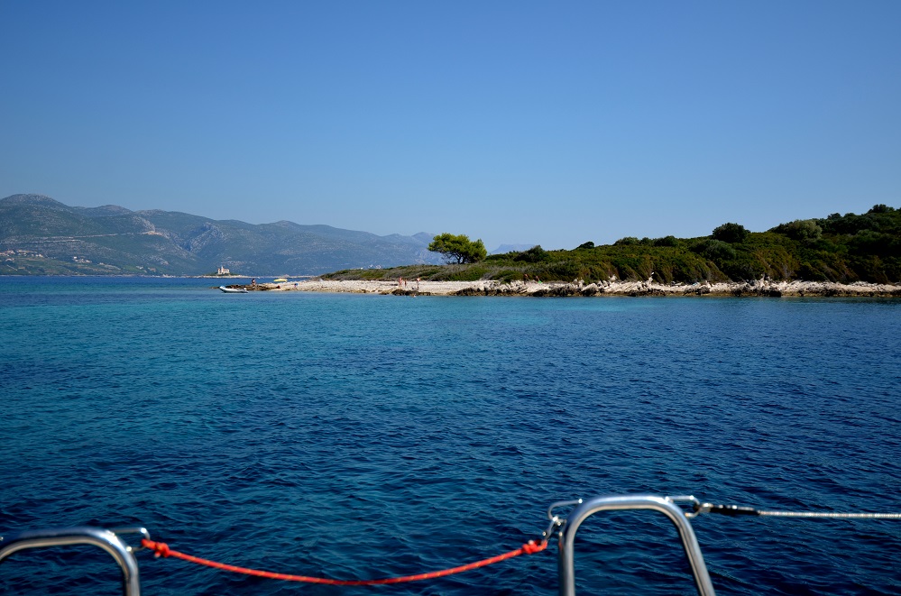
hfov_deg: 53.2
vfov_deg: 36.7
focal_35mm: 36
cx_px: 450
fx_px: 899
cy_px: 298
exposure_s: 1/1000
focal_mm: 24
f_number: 4
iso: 125
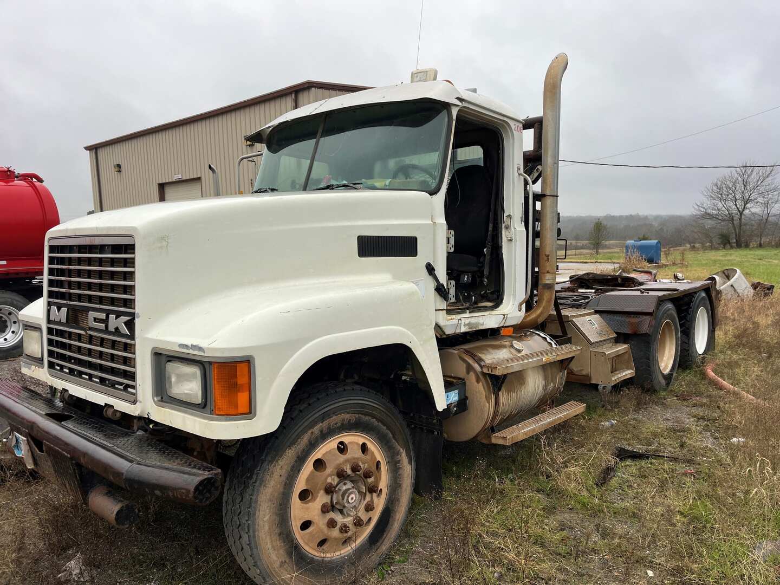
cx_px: 390
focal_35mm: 26
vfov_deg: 53.1
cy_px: 292
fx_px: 586
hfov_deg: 67.3
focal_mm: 5.1
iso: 32
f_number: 1.6
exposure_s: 1/122
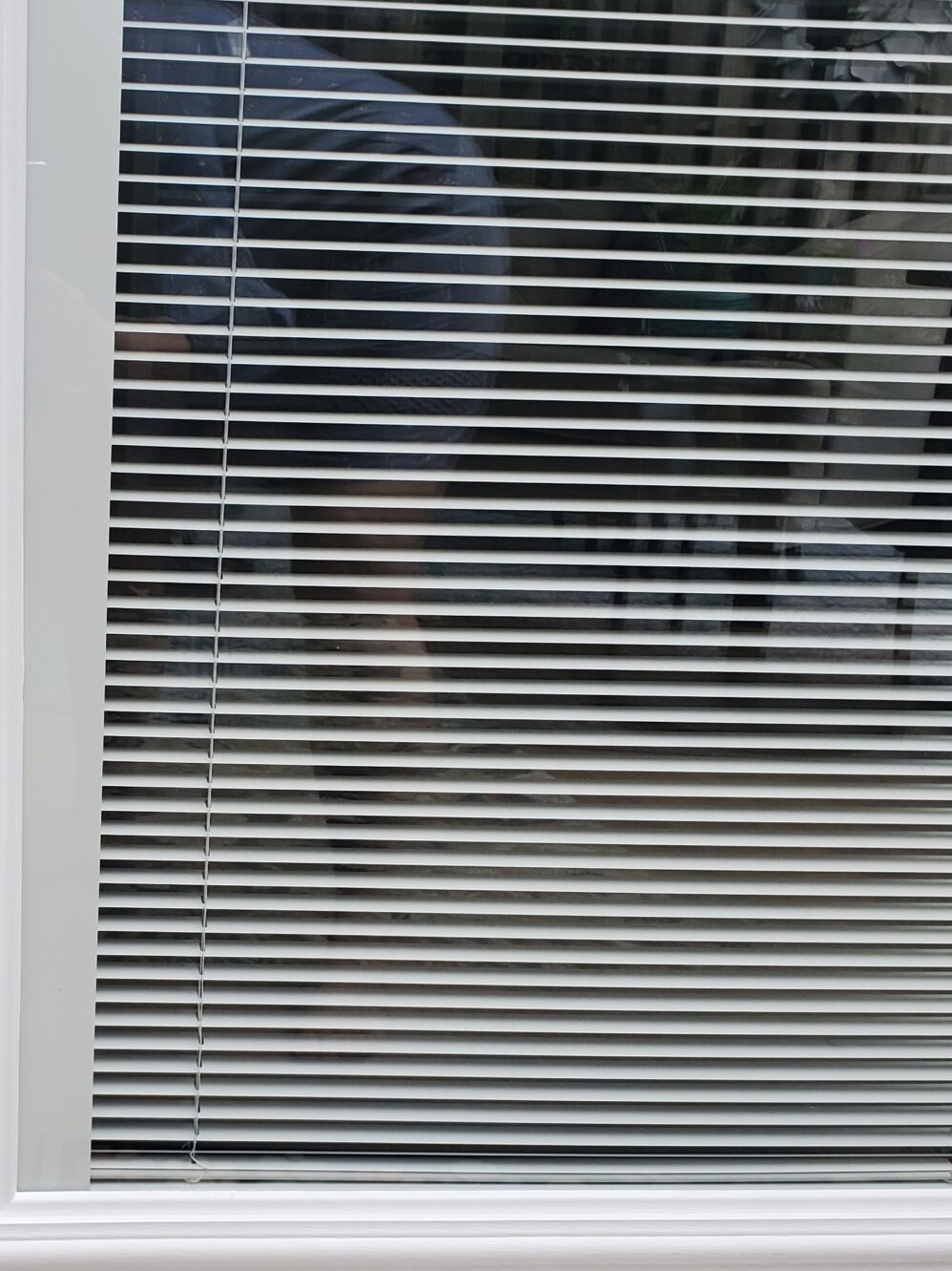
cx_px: 130
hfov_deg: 28.2
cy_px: 763
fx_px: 1834
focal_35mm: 50
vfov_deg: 38.0
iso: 64
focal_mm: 4.3
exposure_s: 1/120
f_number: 2.4
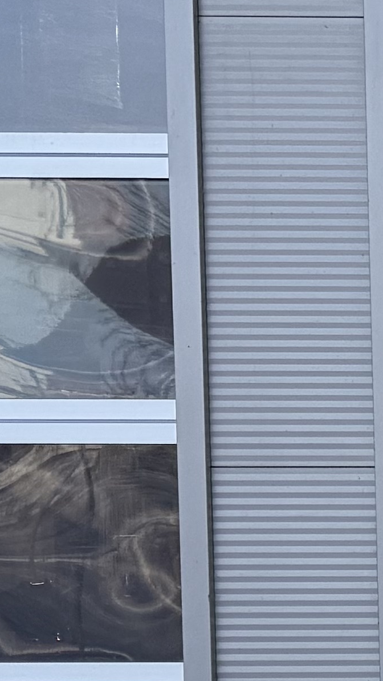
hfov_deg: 7.3
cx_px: 1497
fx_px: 2257
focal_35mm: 125
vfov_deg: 17.0
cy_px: 556
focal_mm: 6.76
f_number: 1.78
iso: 100
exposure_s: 1/1437
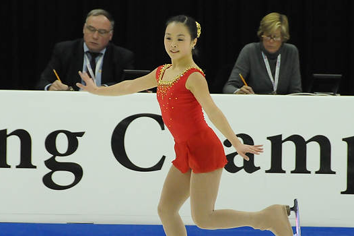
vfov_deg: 3.5
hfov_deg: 5.3
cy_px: 141
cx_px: 174
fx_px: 3813
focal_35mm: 388
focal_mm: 170
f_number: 5.6
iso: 3200
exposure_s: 1/640
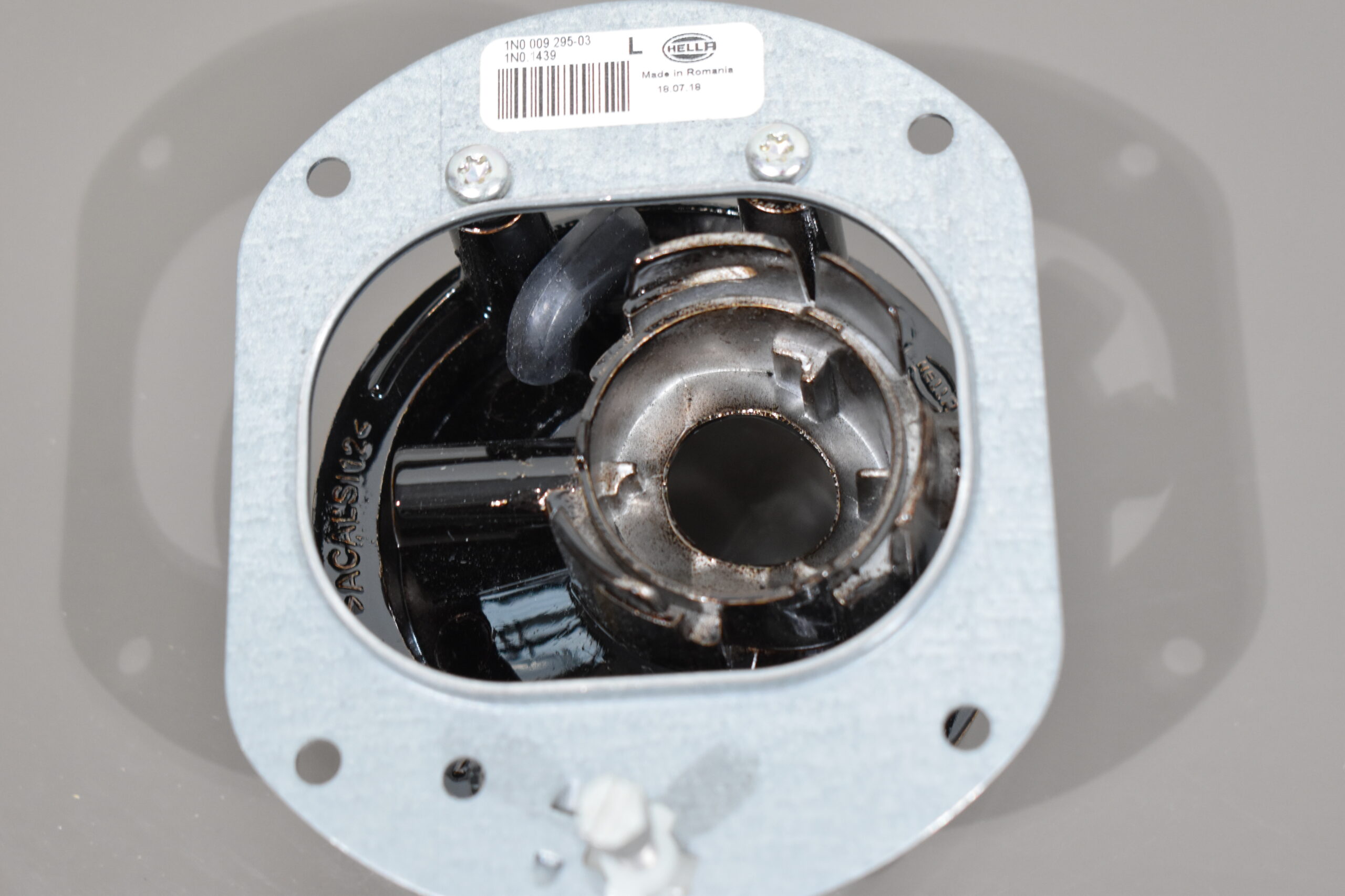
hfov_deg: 26.0
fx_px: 2914
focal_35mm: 78
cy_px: 448
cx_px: 672
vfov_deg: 17.5
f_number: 5.6
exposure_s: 1/60
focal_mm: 52
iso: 1400
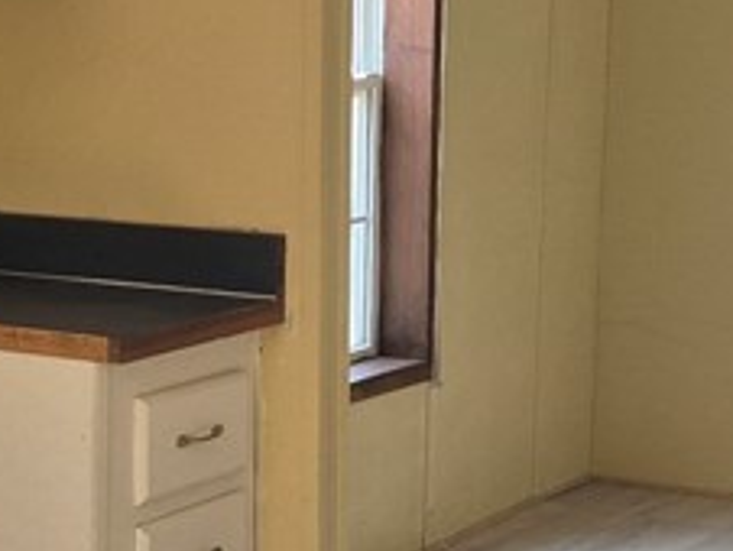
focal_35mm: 104
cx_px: 55
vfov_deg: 14.2
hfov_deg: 18.5
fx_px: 2205
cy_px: 399
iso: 250
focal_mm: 5.4
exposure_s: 1/120
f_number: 1.8
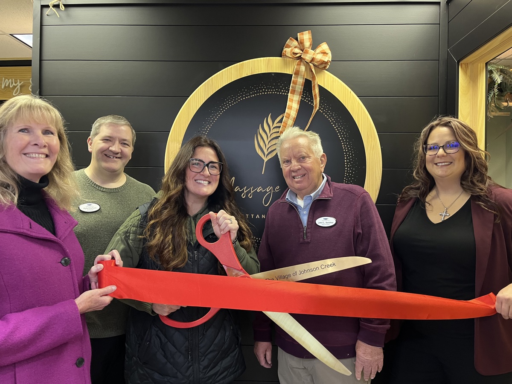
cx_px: 256
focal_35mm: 26
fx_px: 385
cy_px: 192
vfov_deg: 53.1
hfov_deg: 67.3
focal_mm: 5.1
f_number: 1.6
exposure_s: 1/60
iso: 250
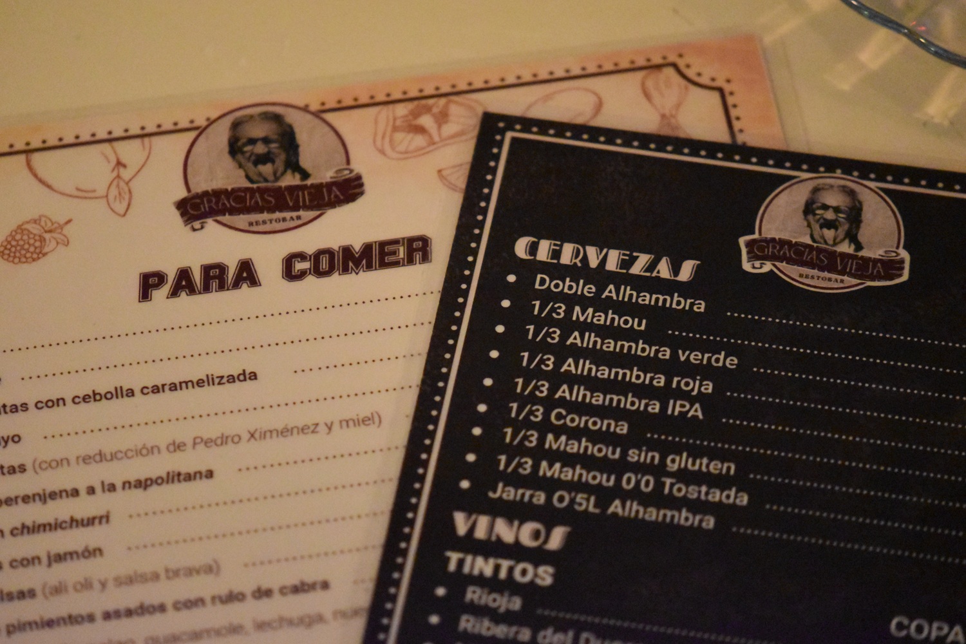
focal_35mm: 128
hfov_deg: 16.1
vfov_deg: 10.8
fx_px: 3421
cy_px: 322
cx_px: 483
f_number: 3.8
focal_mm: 85
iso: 12800
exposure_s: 1/125
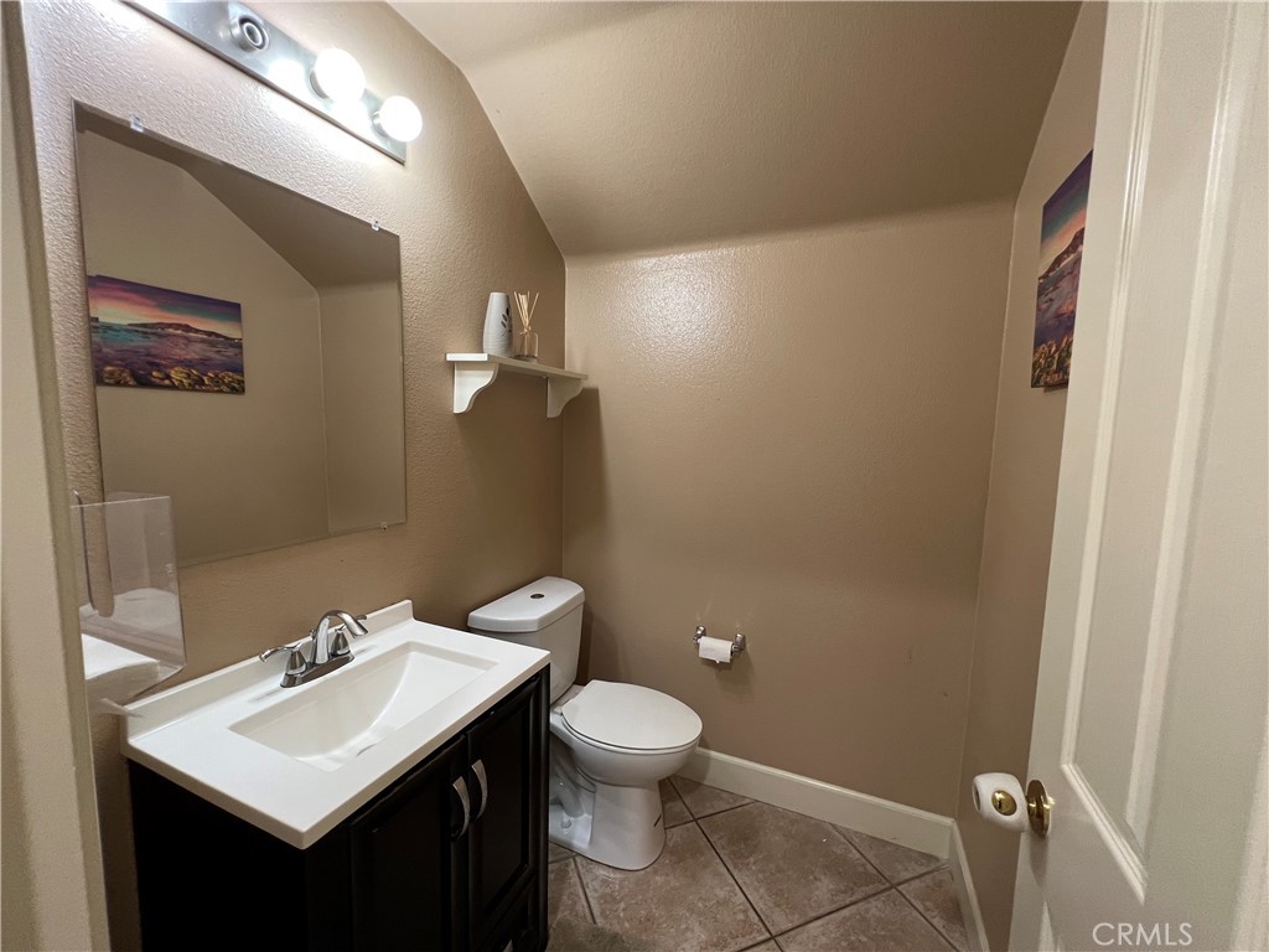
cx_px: 634
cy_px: 476
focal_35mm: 13
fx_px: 477
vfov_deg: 89.9
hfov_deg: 106.2
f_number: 1.8
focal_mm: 1.57
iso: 160
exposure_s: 1/60
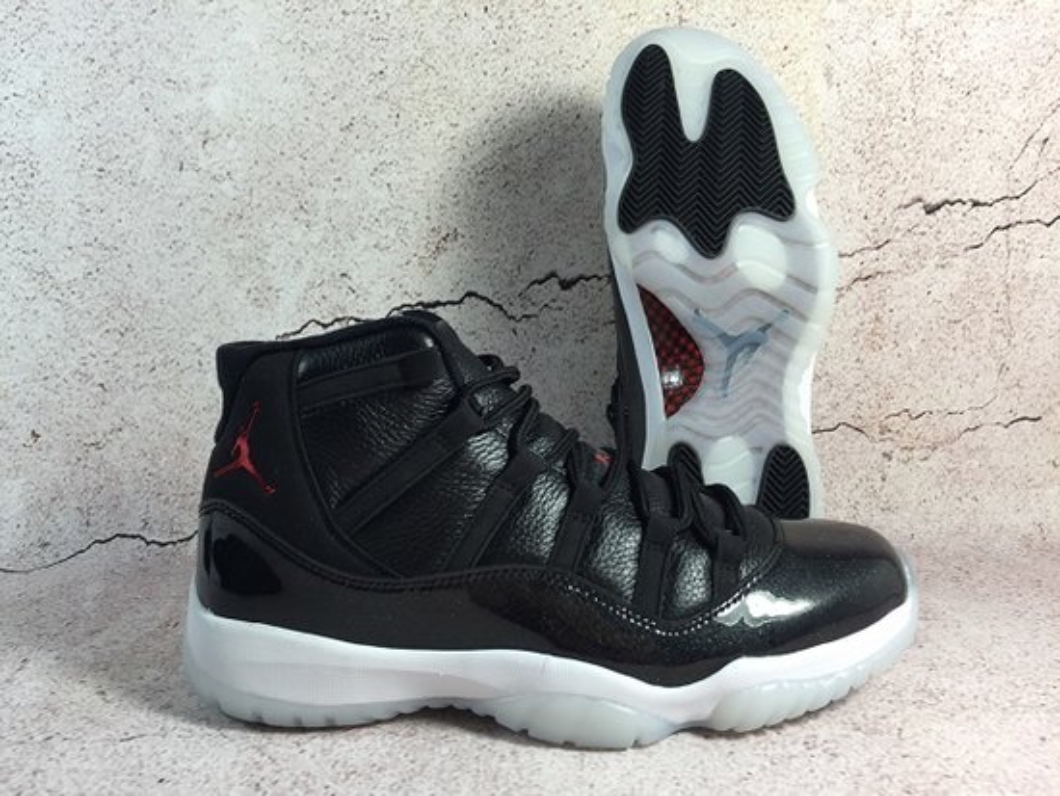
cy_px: 398
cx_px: 530
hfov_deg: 61.6
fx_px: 888
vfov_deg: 48.3
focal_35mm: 29
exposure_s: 1/50
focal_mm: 4.15
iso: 32
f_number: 2.2
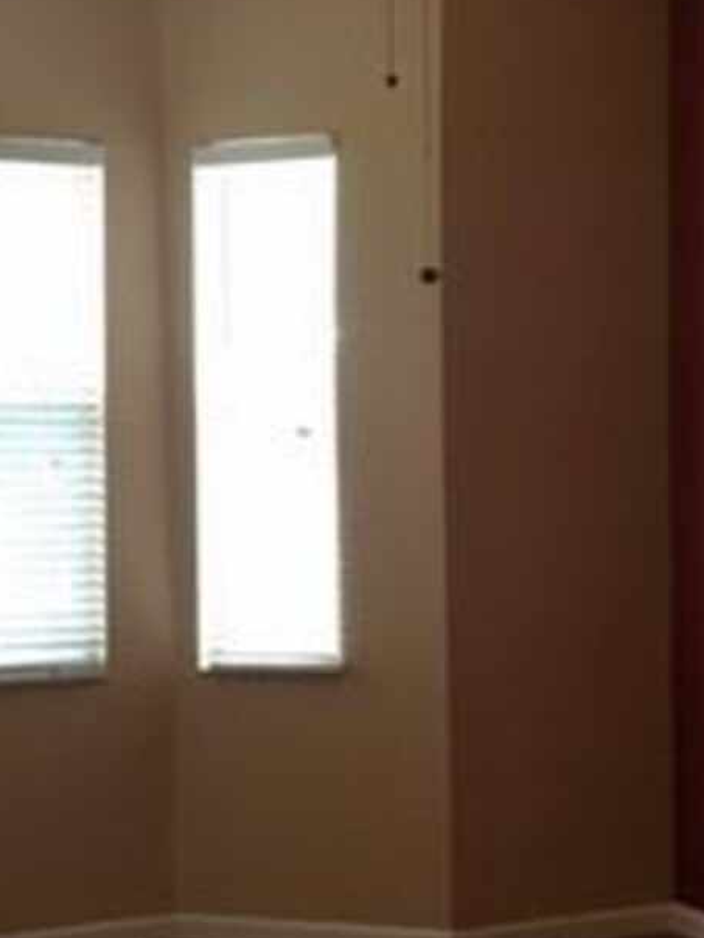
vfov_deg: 23.8
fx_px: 2221
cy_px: 557
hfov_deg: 18.0
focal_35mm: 82
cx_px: 370
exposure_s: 1/15
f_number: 2.2
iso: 32
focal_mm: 4.15
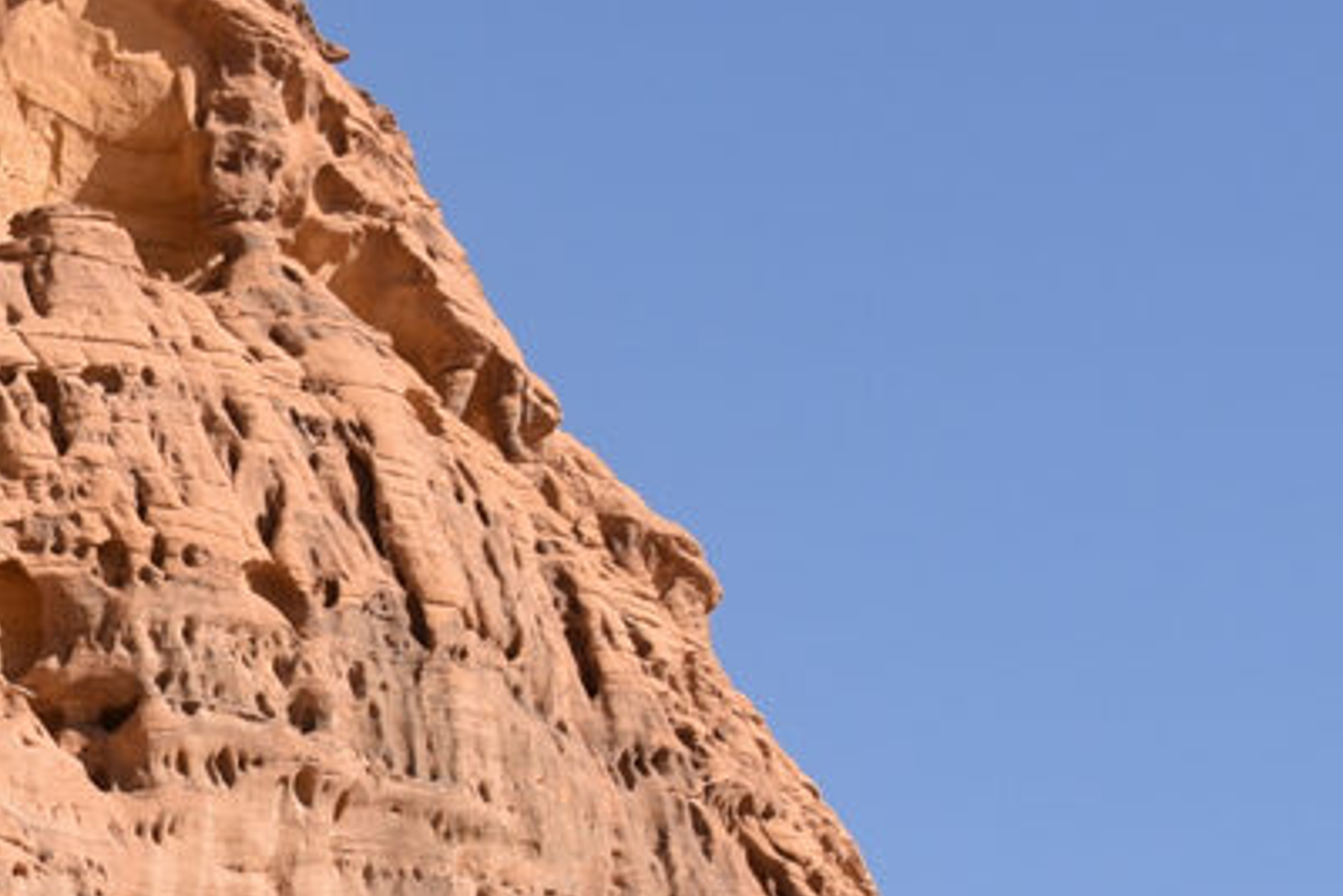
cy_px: 1128
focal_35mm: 168
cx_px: -1424
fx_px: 6269
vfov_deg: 8.1
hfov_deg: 11.0
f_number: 9
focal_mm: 35
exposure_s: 1/320
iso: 200
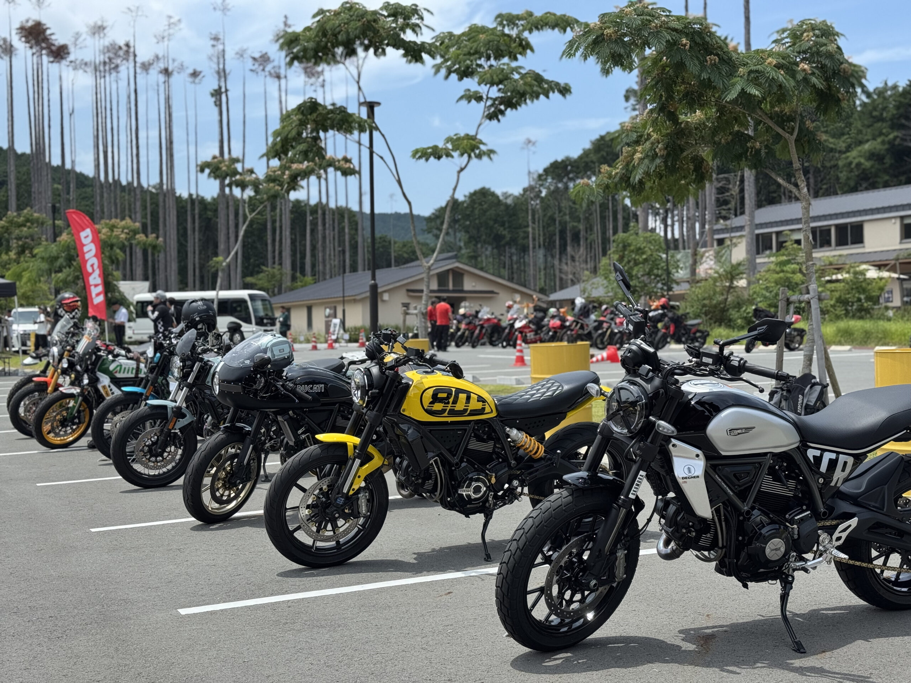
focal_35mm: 48
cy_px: 342
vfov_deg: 30.3
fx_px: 1263
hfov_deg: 39.7
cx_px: 456
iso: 64
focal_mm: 6.76
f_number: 1.78
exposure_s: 1/2717
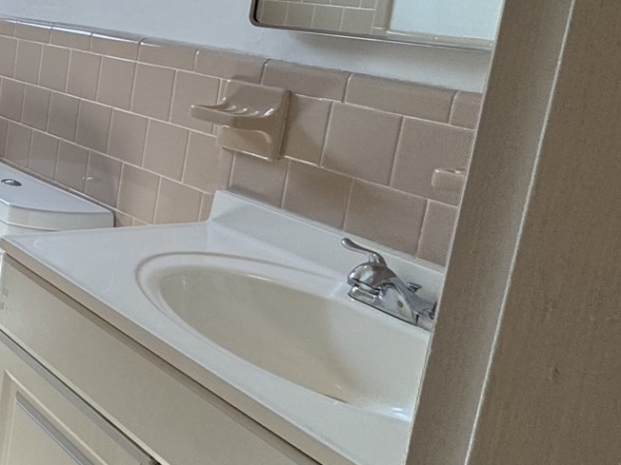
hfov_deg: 31.4
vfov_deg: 32.1
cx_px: -214
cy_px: 105
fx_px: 789
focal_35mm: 44
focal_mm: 2.22
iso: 80
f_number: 2.2
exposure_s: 1/120
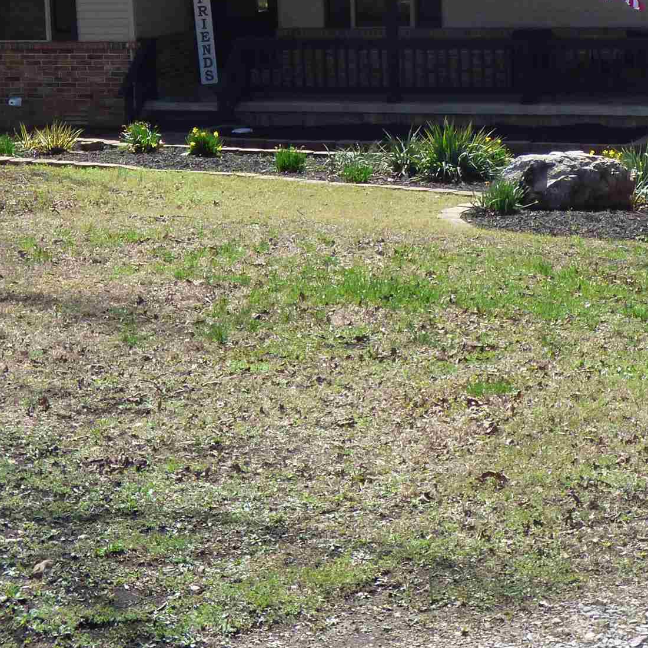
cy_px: 125
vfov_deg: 16.3
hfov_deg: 16.3
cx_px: 495
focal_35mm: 106
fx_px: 2245
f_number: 4
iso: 200
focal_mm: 7.37
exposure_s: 1/800
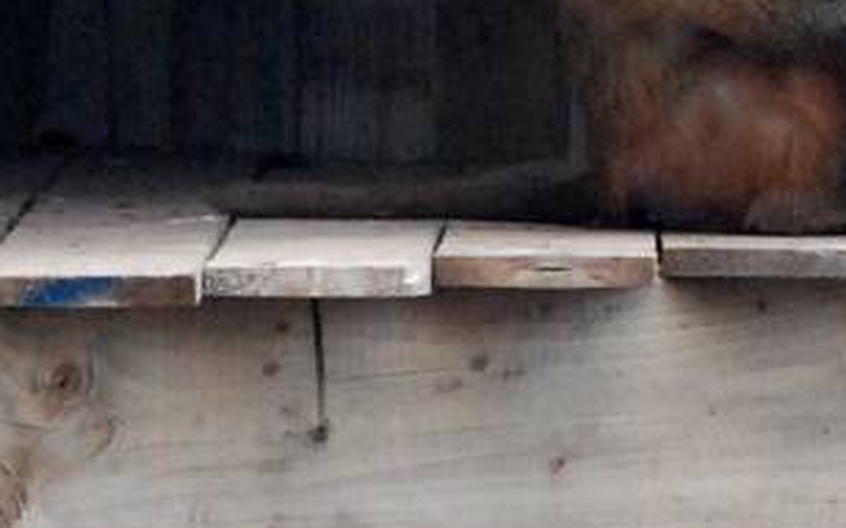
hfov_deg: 2.8
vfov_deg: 1.7
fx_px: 17532
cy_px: -430
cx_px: -113
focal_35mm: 761
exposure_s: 1/640
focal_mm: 95
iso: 1600
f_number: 6.3
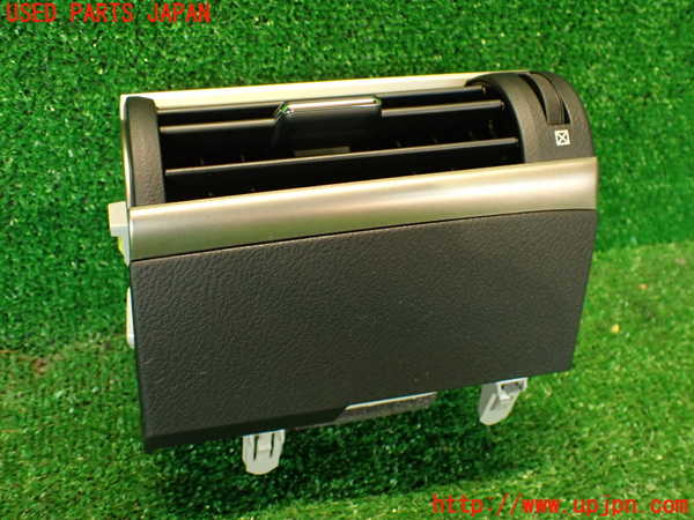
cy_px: 260
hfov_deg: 51.4
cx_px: 347
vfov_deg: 39.7
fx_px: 722
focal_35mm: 36
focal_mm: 6.37
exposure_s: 1/40
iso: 640
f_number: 2.5
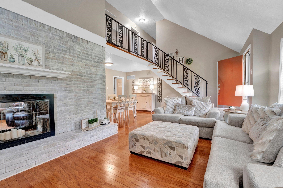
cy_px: 94
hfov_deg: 97.5
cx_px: 142
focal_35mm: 16
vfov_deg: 74.4
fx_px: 124
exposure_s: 1/13
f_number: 8
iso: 1000
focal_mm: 15.8
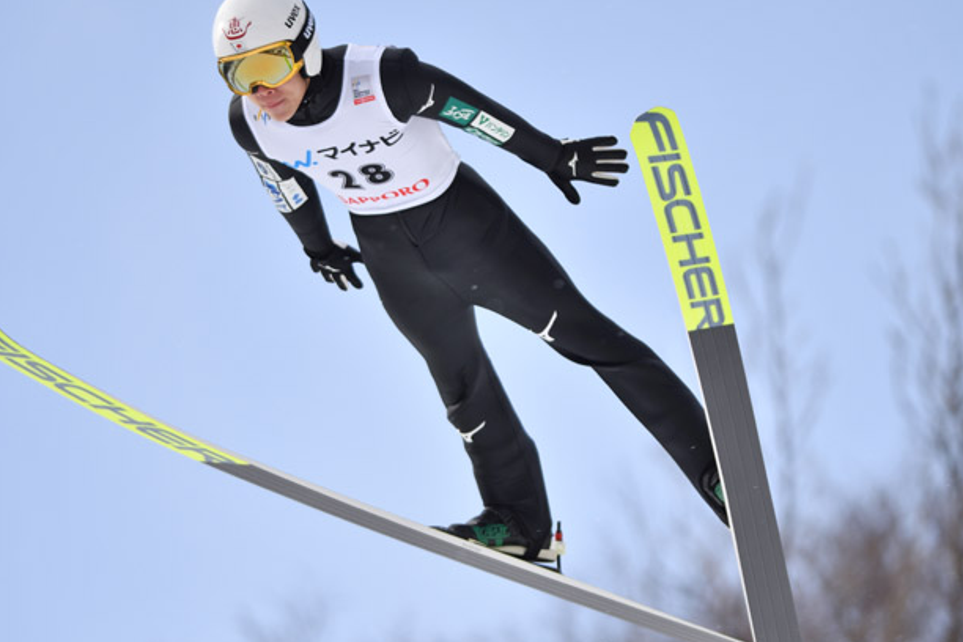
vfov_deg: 2.6
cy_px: 348
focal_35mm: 529
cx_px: 436
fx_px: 14150
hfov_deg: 3.9
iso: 200
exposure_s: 1/1600
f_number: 4
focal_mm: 300
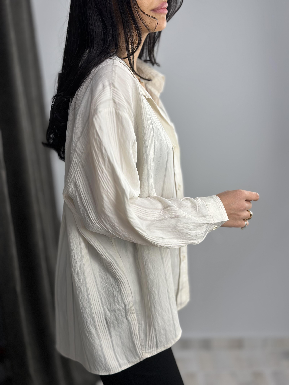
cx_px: 144
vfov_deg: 39.7
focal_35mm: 48
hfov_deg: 30.3
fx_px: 534
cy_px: 192
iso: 64
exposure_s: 1/100
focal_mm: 6.86
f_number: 1.78
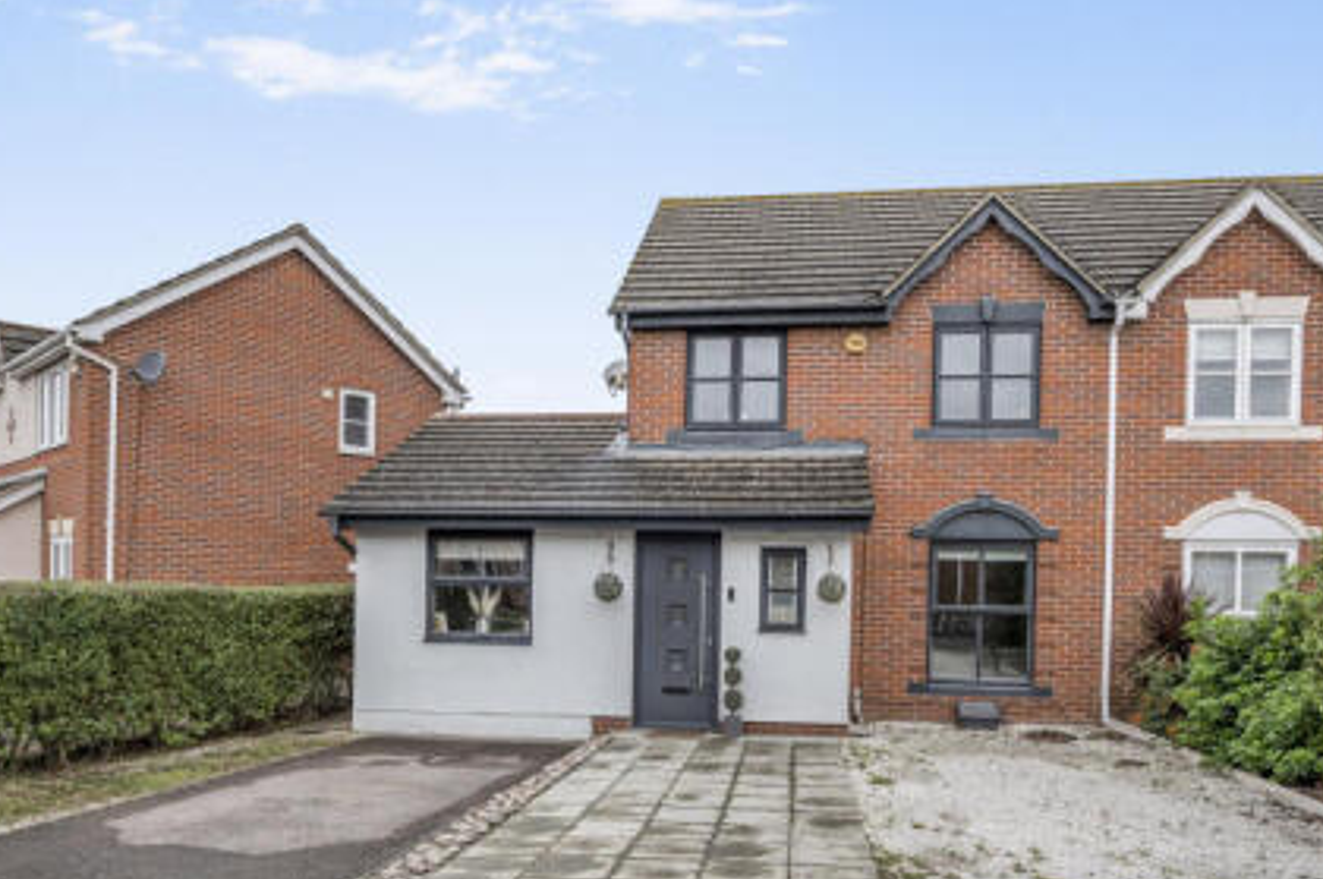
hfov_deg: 71.6
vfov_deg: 50.6
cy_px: 551
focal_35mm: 25
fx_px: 918
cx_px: 662
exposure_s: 1/160
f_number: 8
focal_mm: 16
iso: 400
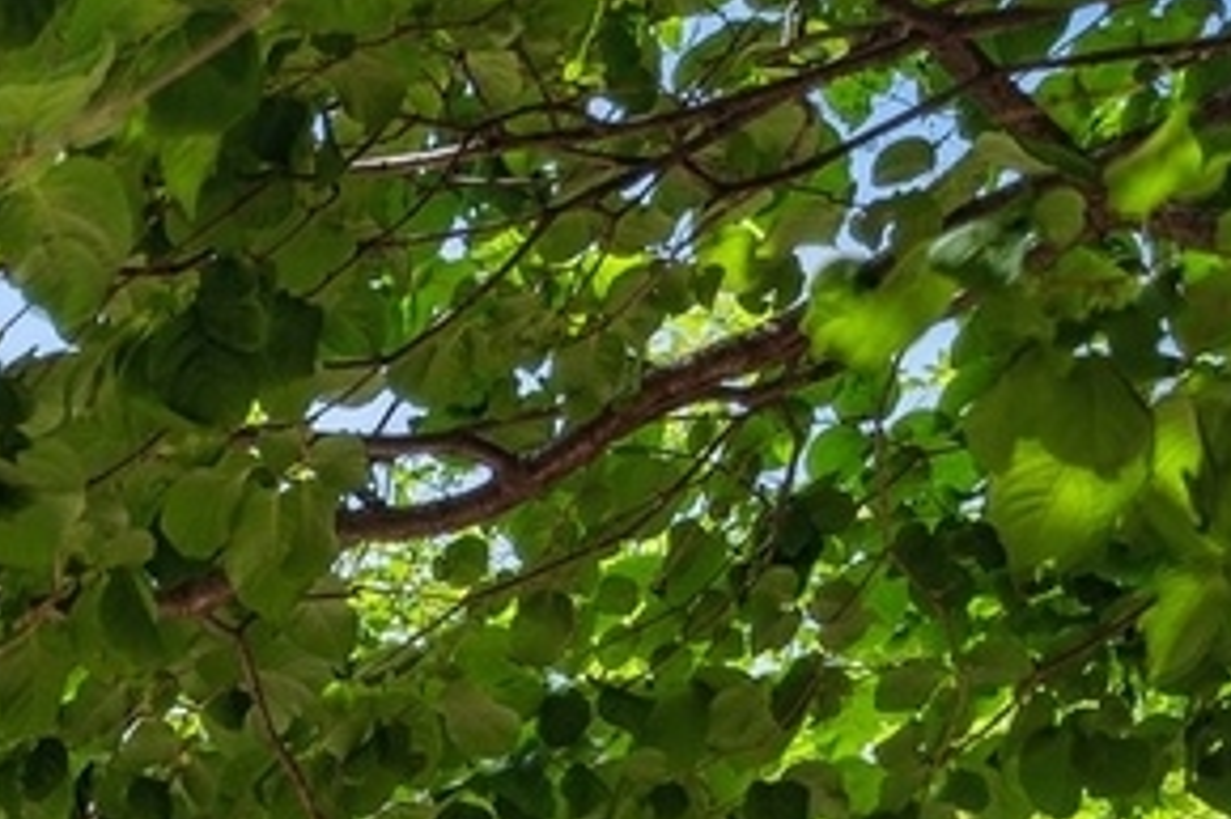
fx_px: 5741
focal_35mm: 168
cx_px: -1732
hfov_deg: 10.5
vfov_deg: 7.5
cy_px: 2067
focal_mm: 30
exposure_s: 1/180
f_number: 9.5
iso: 200
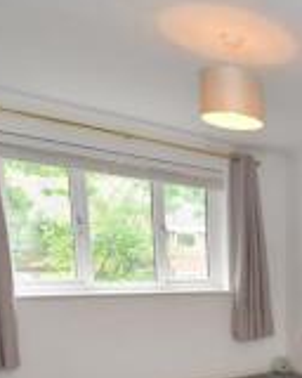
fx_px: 436
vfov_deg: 42.7
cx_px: 413
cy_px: 344
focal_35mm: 39
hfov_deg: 29.2
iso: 320
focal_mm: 14
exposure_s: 1/60
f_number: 4
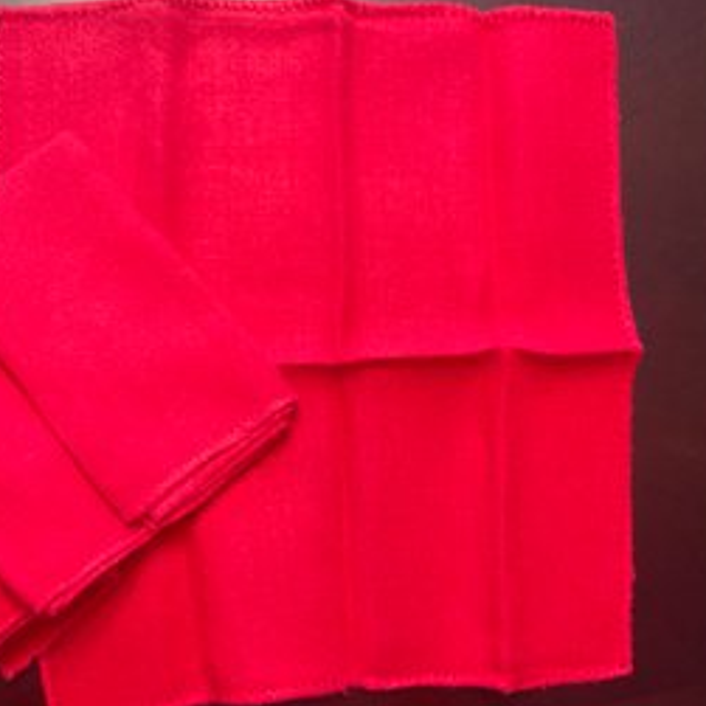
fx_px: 808
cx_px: 285
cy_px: 350
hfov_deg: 47.0
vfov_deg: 47.2
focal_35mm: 35
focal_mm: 3
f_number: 1.8
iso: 250
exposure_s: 1/40
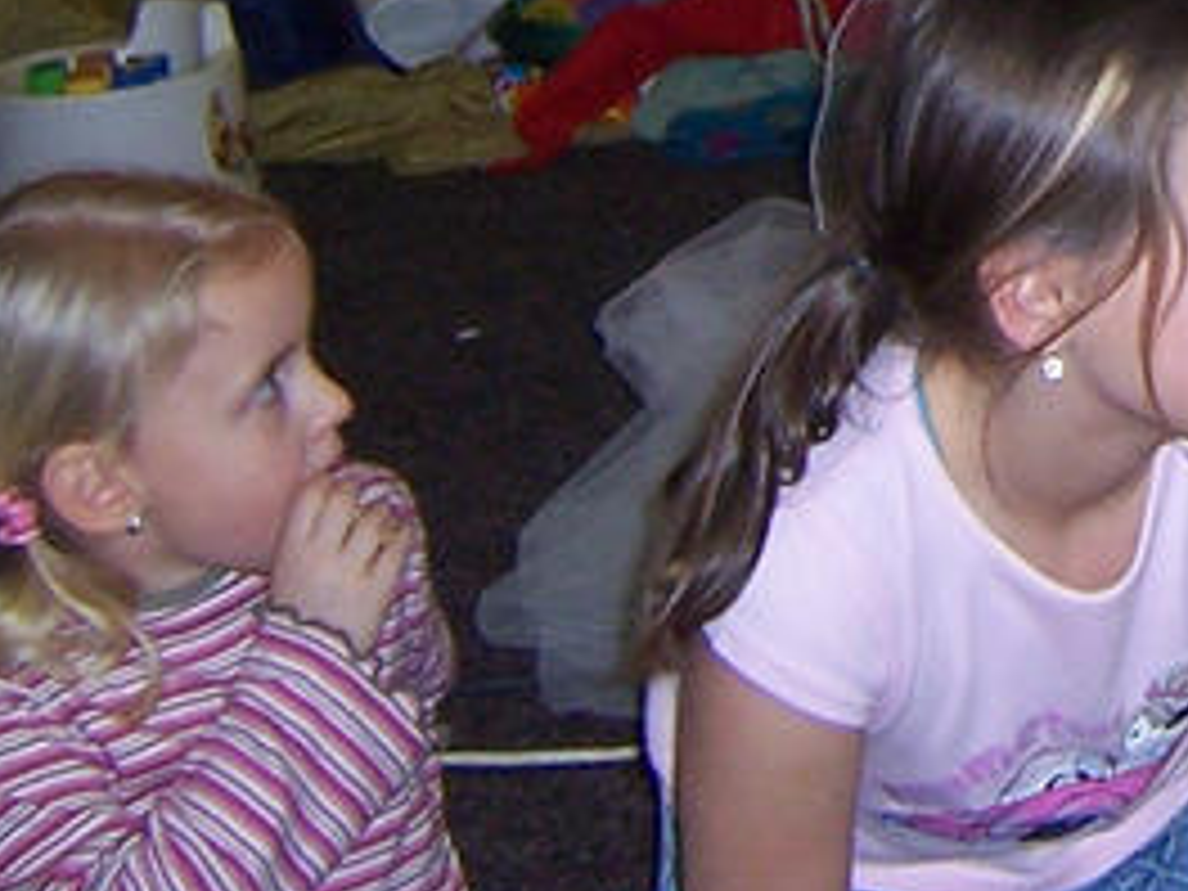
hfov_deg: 14.2
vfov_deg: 10.9
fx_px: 4393
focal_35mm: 128
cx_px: 1890
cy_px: -634
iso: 140
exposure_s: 1/60
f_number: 2.8
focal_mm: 5.5
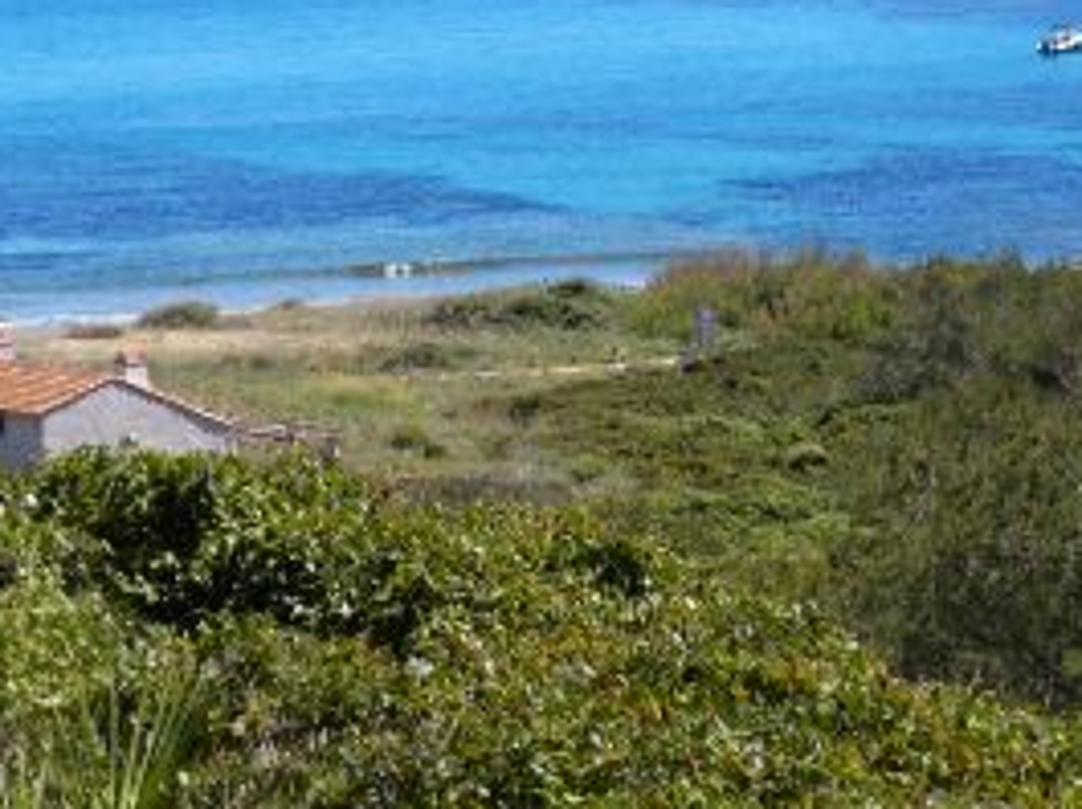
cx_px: 776
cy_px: 96
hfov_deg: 11.5
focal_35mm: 172
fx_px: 5369
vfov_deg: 8.6
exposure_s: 1/640
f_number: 4
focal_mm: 16.4
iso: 100
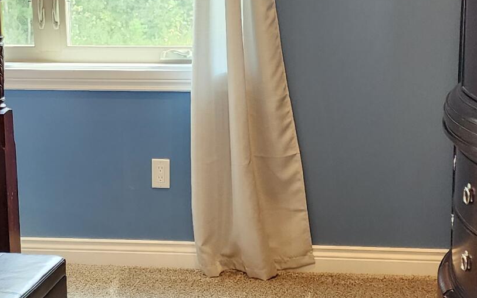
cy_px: 173
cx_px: 203
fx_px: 1170
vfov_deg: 14.5
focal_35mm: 90
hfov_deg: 23.0
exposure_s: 1/120
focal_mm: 6.4
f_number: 1.8
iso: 250
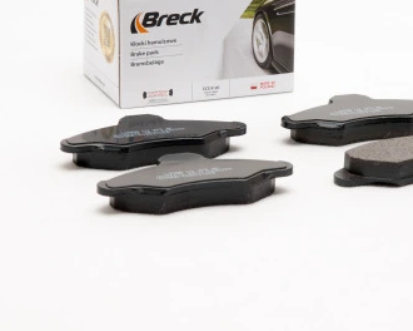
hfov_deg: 13.6
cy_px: 117
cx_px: 344
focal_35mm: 141
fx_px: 1722
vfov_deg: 11.0
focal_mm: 55
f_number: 11
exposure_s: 1/200
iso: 100
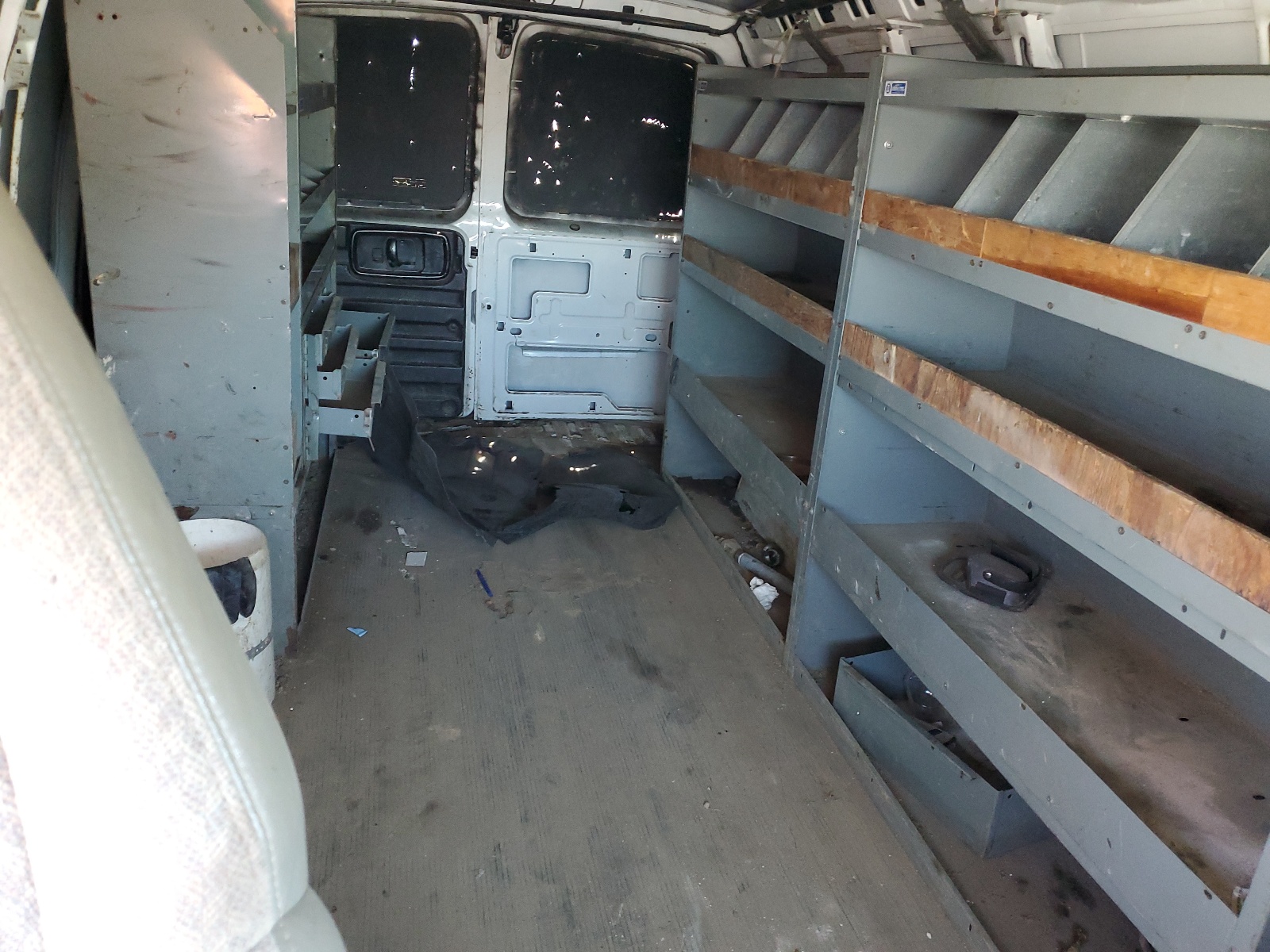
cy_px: 476
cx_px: 635
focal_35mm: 26
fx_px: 954
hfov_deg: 67.3
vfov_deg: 53.1
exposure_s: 1/60.2
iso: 292
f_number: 1.5
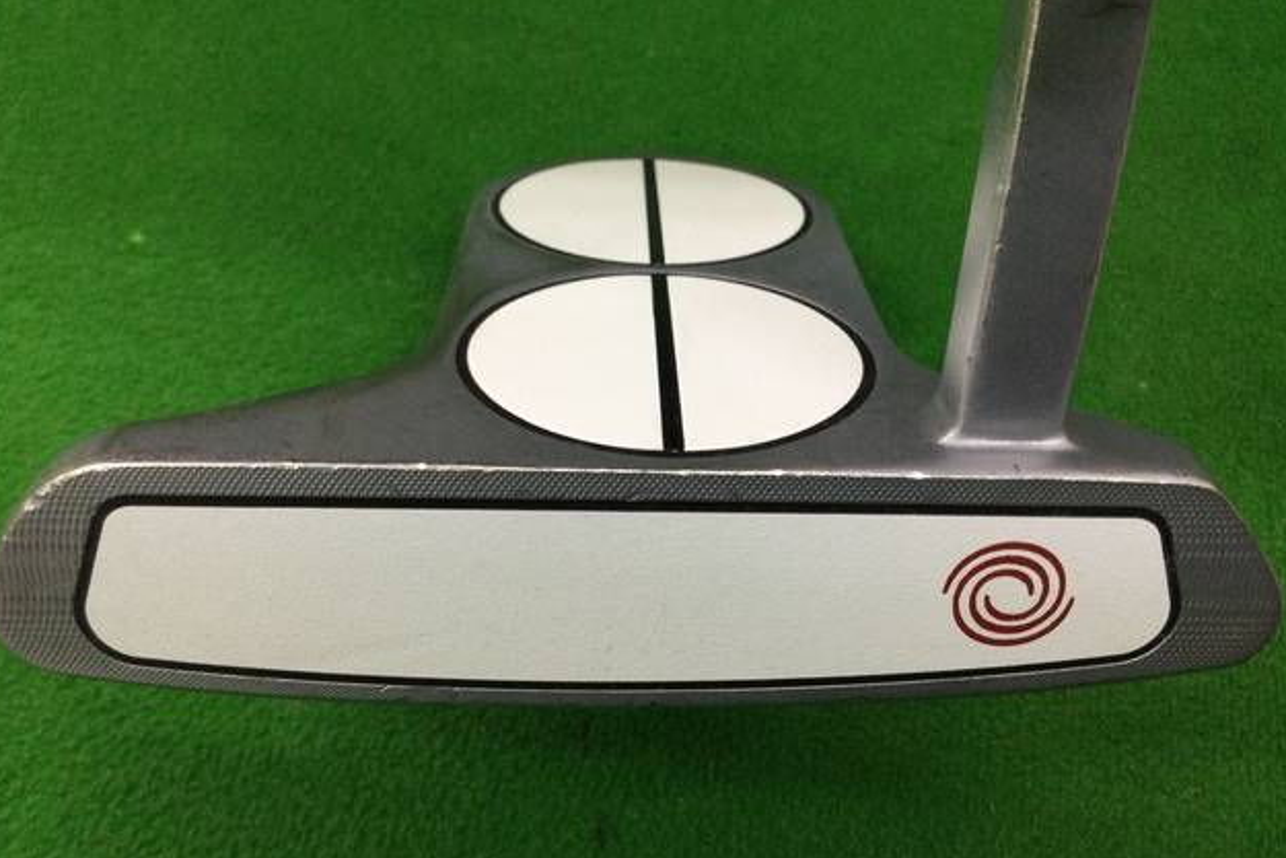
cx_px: 634
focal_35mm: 33
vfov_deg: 40.0
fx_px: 1179
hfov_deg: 57.2
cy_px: 453
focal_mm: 3.3
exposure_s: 1/30
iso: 50
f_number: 2.4
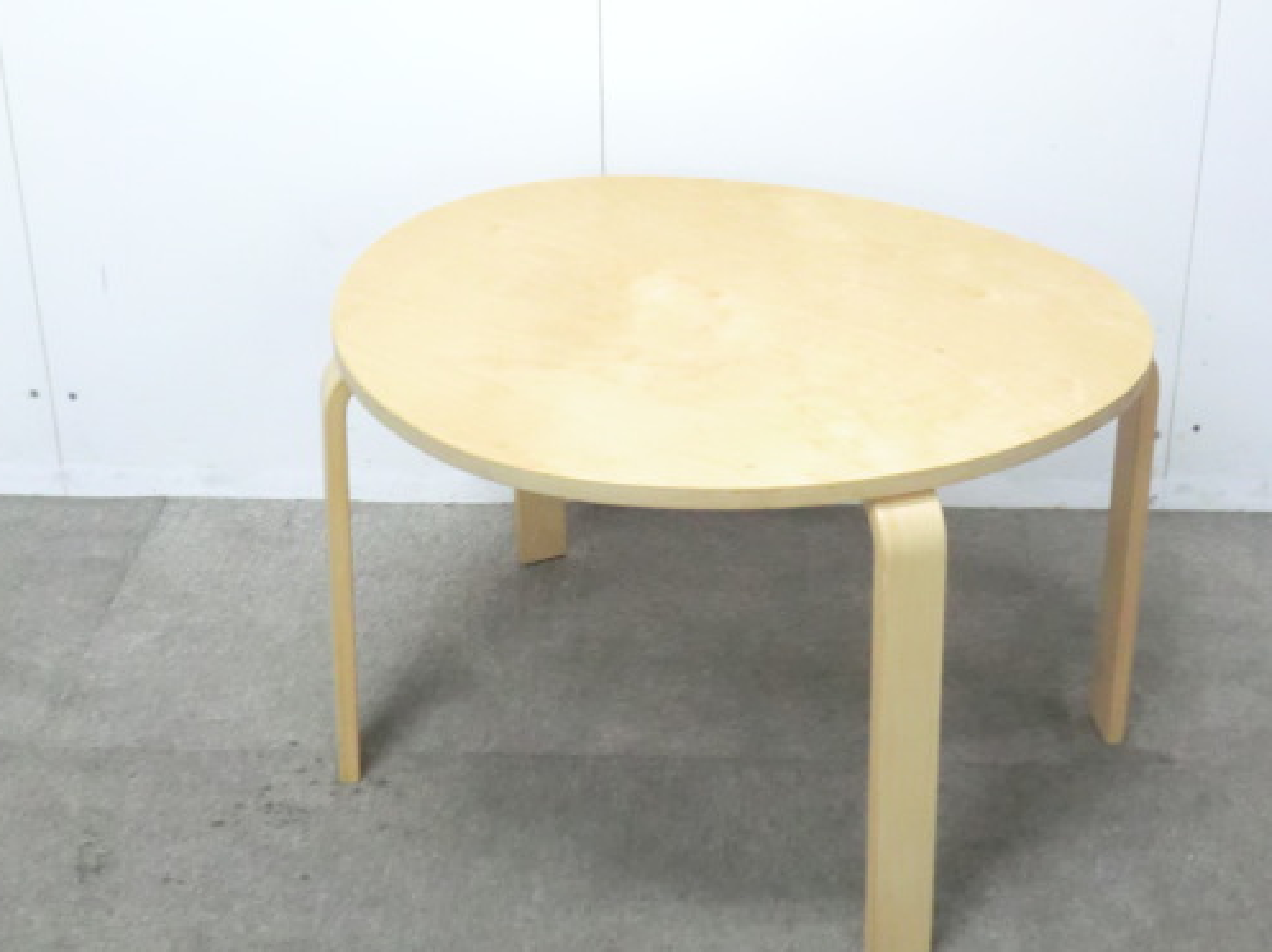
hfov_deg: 33.2
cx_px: 699
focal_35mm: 58
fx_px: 2130
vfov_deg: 25.2
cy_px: 386
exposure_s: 1/30
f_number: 4.3
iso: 800
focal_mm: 8.2
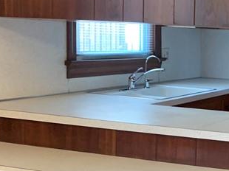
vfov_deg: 17.1
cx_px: 290
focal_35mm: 86
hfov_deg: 20.9
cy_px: 106
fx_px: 568
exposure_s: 1/60
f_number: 1.8
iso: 320
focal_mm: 4.25
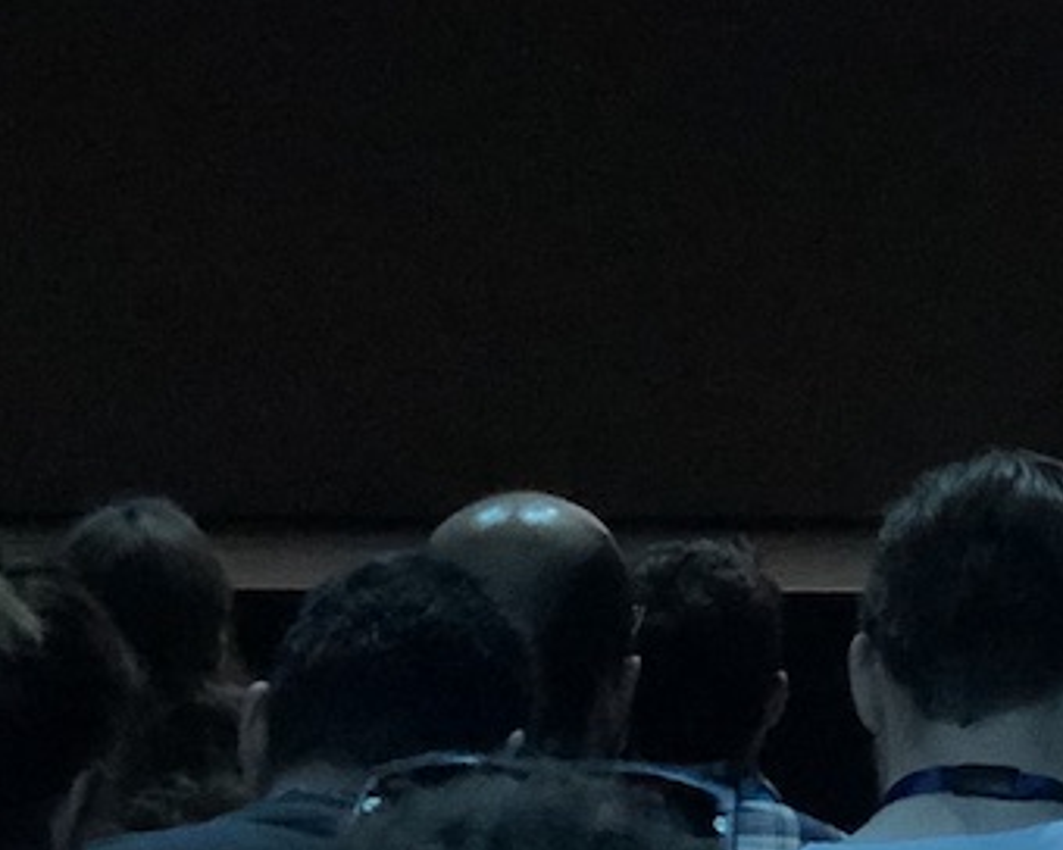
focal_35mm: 227
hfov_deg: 8.1
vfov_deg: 6.6
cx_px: 2063
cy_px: -856
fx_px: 7142
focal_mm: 6
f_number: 2.4
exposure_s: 1/60
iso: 64
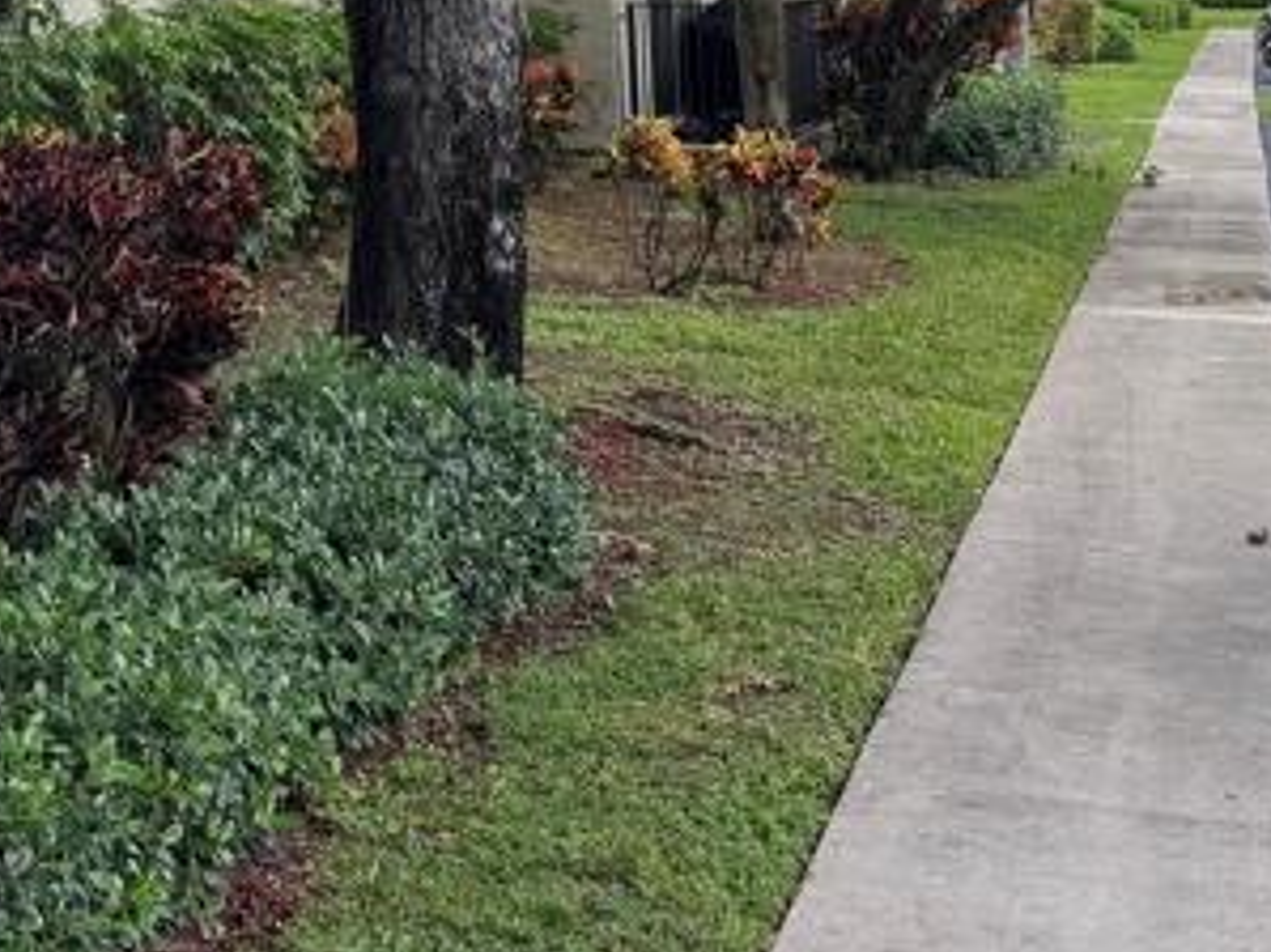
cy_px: -429
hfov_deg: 24.2
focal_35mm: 77
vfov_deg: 17.4
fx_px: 2826
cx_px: 0
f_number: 1.78
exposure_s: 1/1026
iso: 80
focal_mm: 6.76
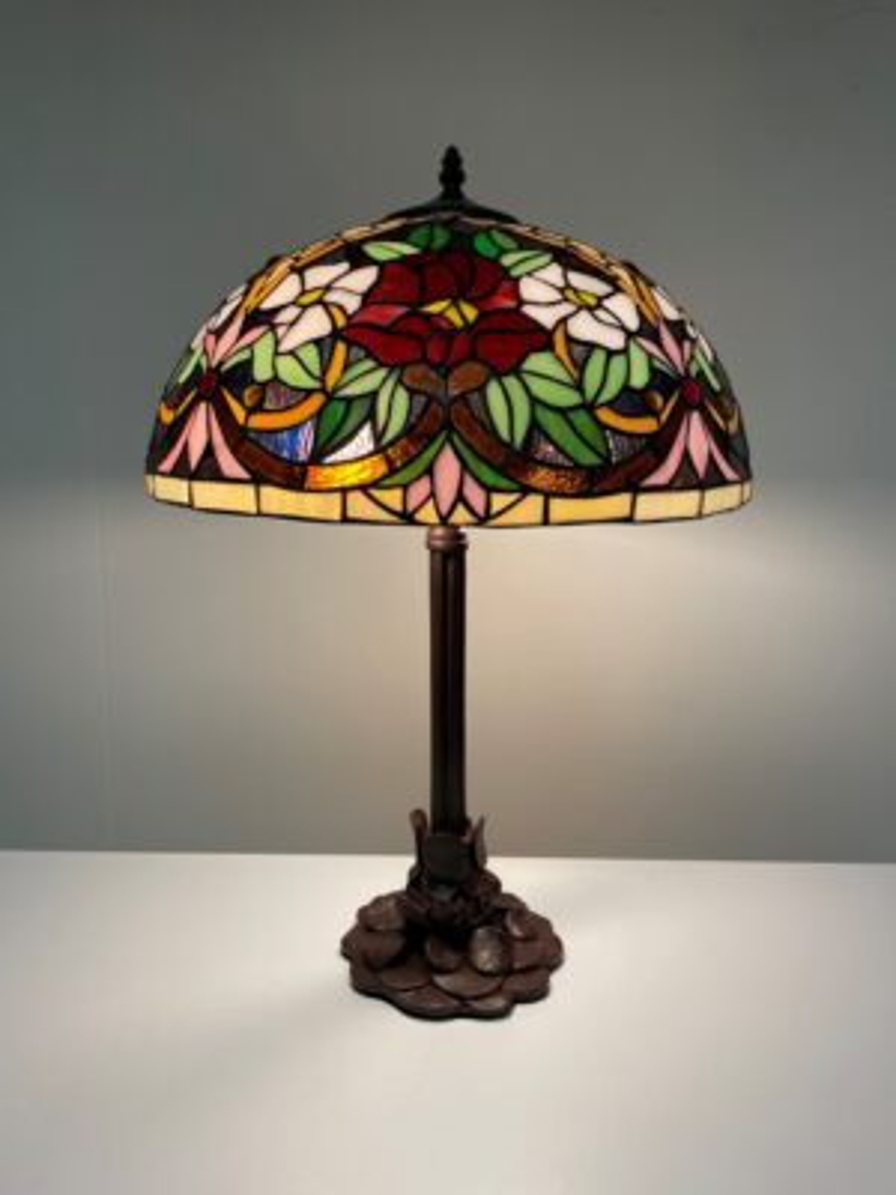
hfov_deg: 53.1
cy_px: 598
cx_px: 448
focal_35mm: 26
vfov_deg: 67.3
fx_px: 897
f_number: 1.6
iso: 125
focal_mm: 4.2
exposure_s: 1/100
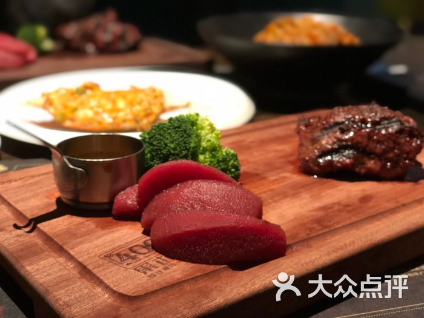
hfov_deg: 36.8
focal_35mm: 52
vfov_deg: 28.0
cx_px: 212
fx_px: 637
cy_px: 159
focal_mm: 6
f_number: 2.4
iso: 160
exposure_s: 1/13
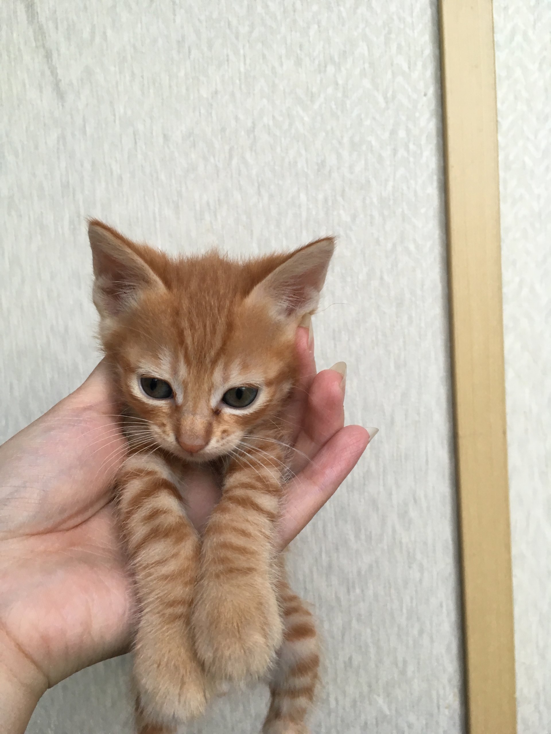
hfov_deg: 48.2
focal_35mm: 29
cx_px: 276
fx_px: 615
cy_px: 367
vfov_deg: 61.7
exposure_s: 1/30
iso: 32
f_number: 2.2
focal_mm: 4.15
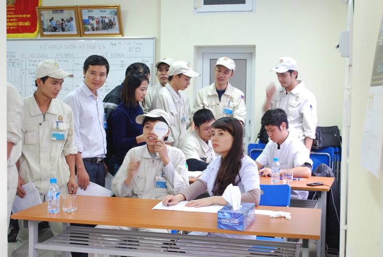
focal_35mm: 51
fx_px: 543
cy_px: 128
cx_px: 192
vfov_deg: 26.6
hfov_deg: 38.8
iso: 400
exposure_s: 1/8
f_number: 5
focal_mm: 34
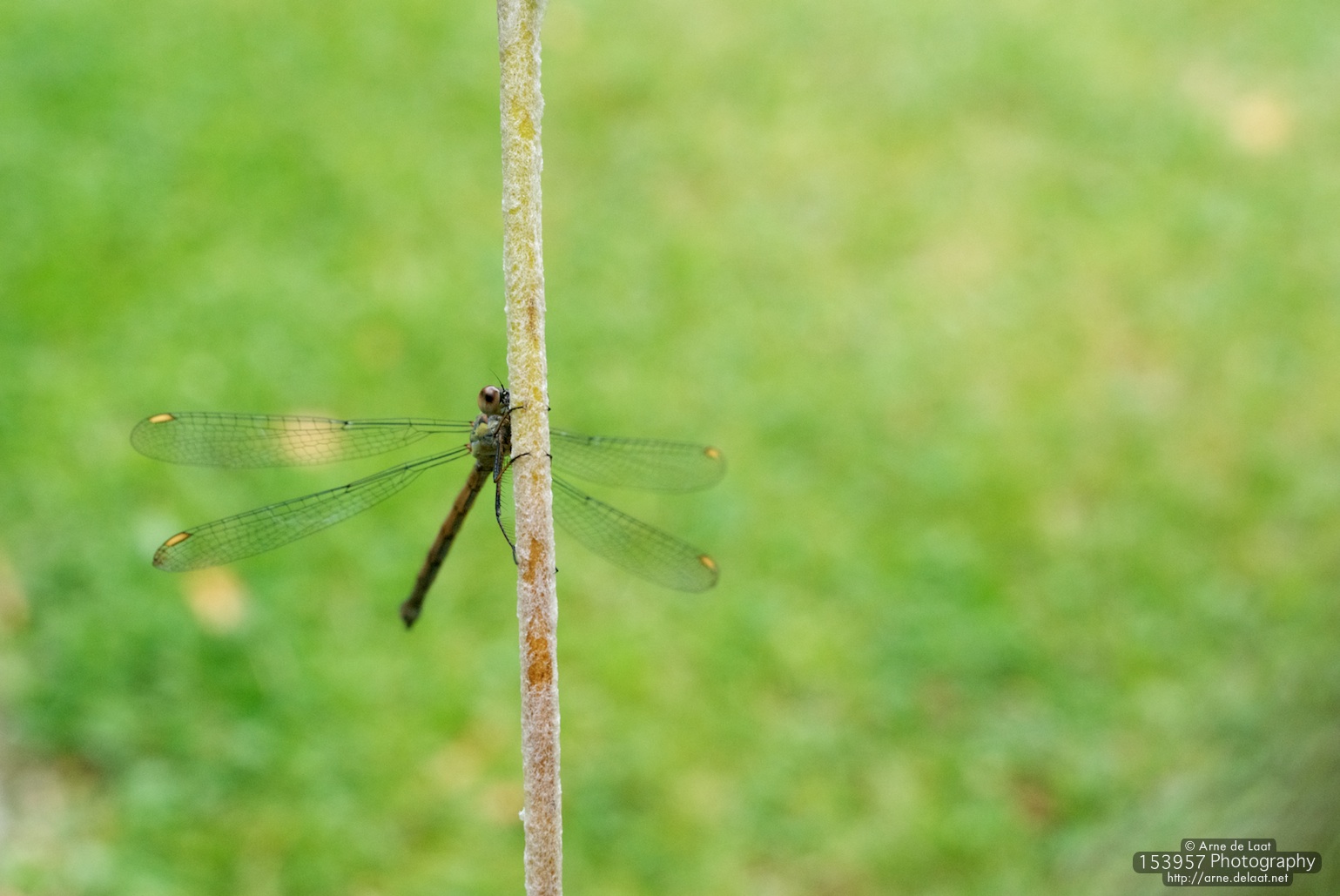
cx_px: 670
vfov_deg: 25.8
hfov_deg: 37.8
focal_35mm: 52
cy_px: 448
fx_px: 1956
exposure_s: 1/100
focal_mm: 35
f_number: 9
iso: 800
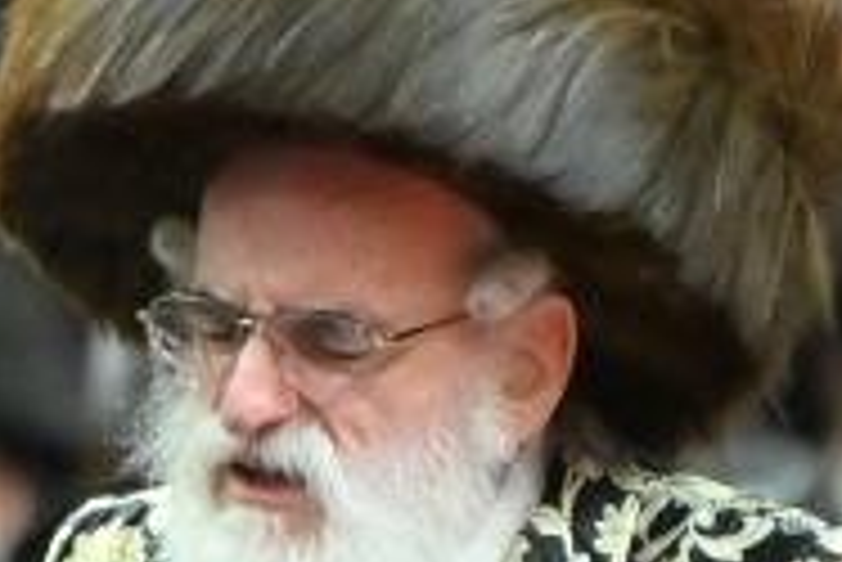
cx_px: -81
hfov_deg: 1.3
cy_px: 378
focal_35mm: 1640
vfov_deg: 0.8
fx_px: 38386
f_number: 2.8
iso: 1600
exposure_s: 1/200
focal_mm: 200
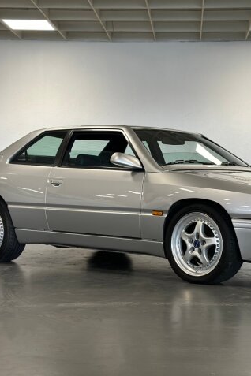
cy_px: 188
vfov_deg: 30.1
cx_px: 170
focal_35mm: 67
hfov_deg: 20.2
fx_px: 701
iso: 125
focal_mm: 6.86
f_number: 1.78
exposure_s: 1/121
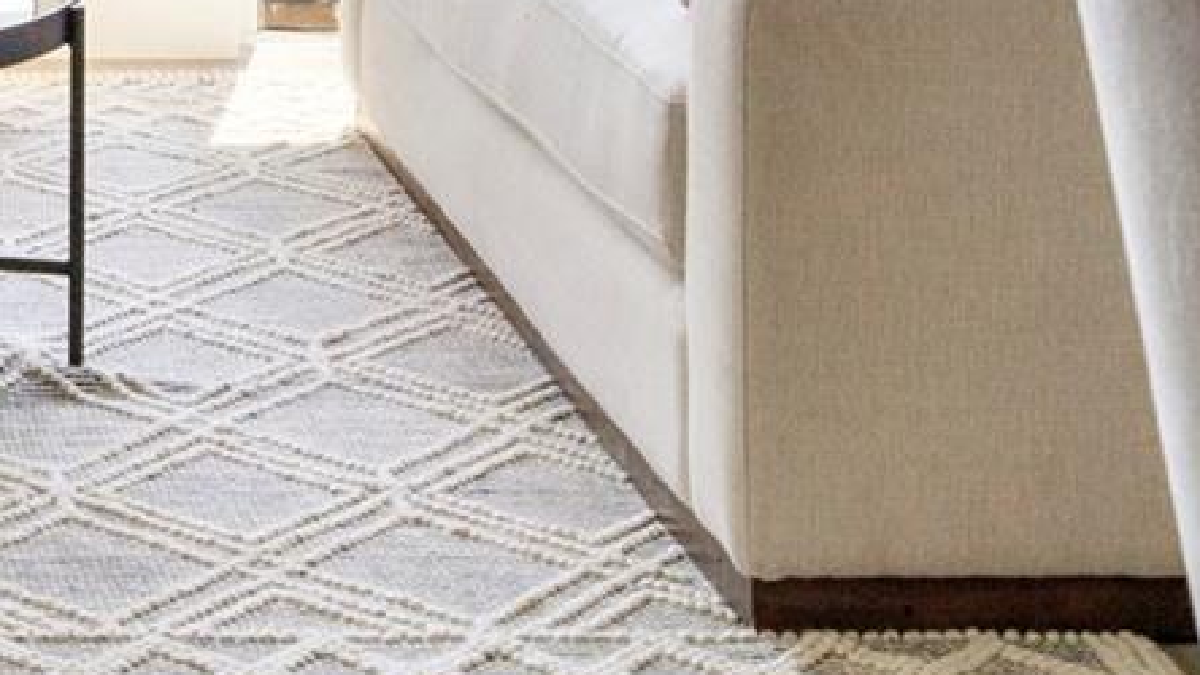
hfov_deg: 15.6
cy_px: -699
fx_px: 4201
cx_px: -305
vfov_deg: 8.7
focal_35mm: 132
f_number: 8
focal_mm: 35
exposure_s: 1/640
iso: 500
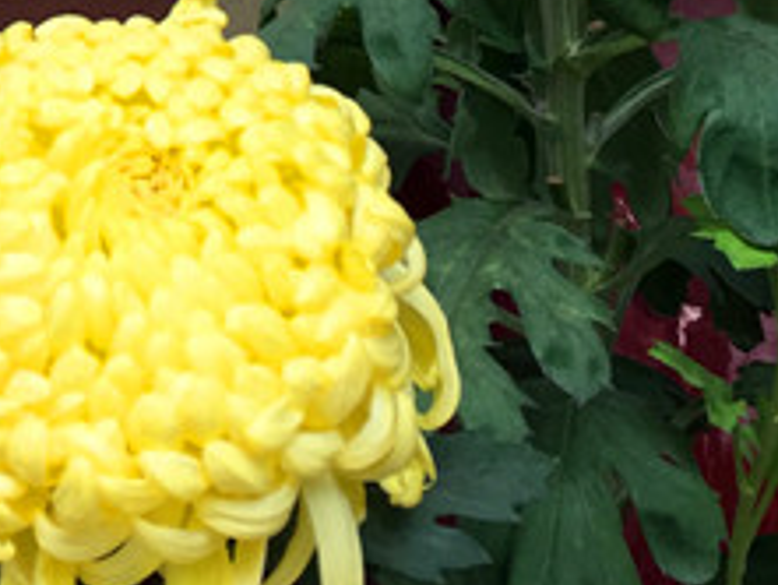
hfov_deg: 17.7
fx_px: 2361
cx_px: -183
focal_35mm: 105
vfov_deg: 12.9
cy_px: -451
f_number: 2.2
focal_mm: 4.15
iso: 32
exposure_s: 1/110
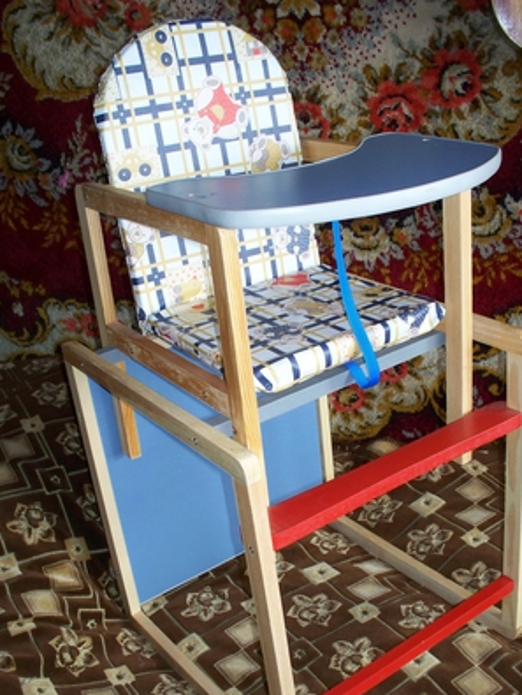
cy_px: 392
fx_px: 823
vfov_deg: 45.6
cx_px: 271
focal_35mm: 41
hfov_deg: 35.2
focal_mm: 7.54
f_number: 2.8
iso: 200
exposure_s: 1/40
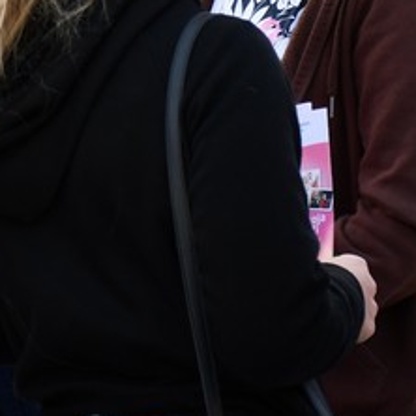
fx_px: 4160
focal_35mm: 306
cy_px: -132
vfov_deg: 5.7
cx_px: -167
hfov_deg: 5.7
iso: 320
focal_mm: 52
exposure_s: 1/250
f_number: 5.6
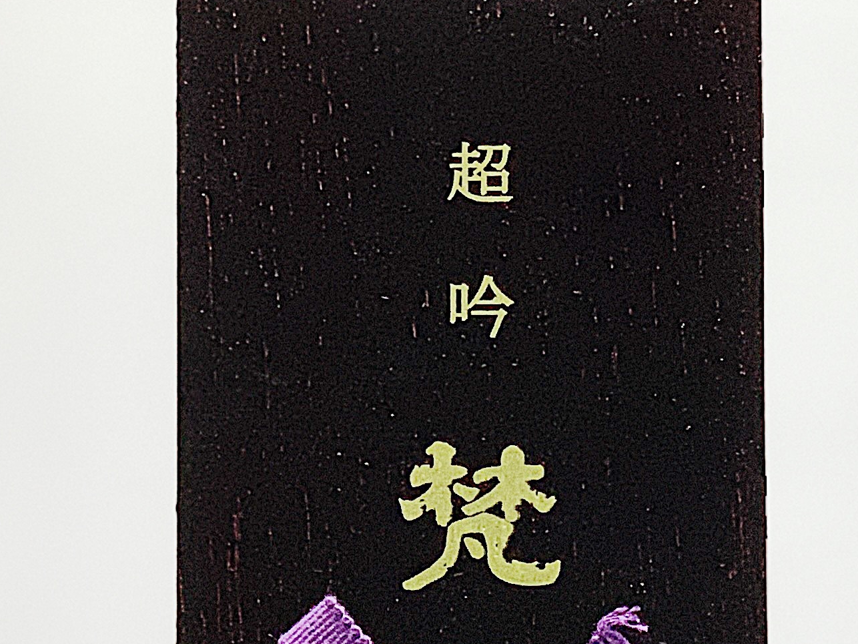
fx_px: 4041
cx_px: 737
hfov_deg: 12.1
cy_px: 894
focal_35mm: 163
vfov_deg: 8.9
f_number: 2.4
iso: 160
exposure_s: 1/50
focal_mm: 6
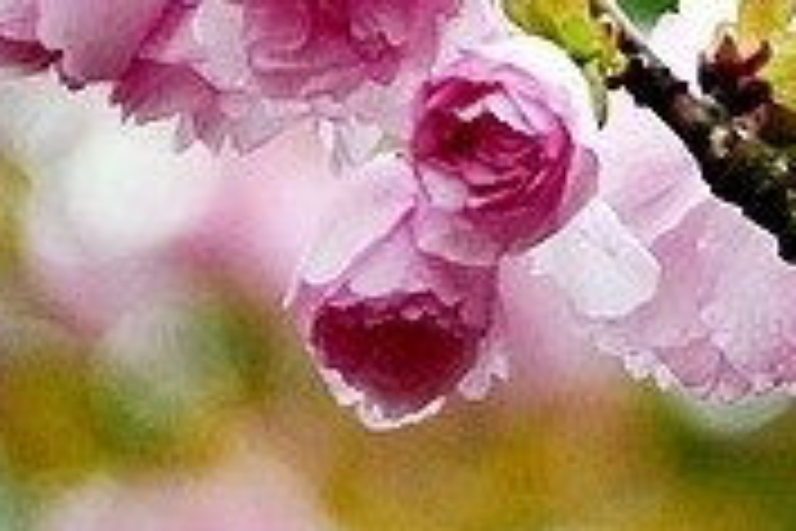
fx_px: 11800
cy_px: -324
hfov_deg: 3.9
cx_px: -9
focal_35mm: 534
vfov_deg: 2.6
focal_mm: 105
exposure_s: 1/800
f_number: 5.6
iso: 400
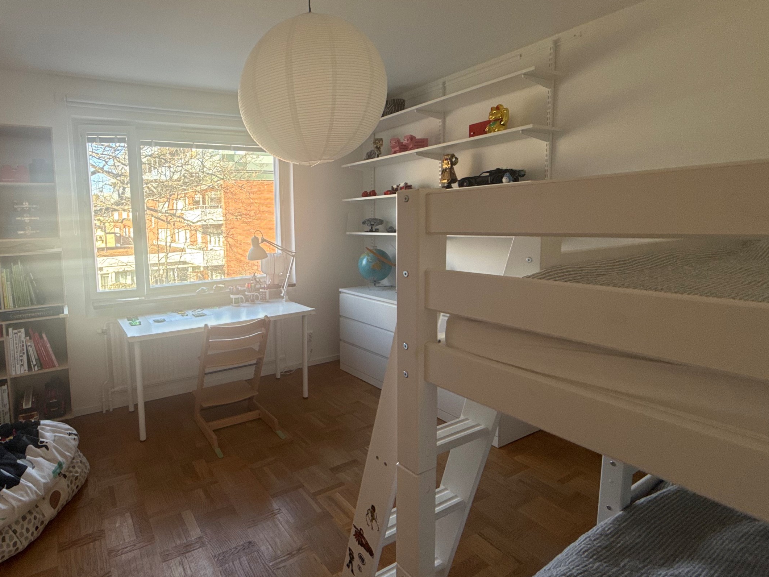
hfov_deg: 82.4
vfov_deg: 68.5
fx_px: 422
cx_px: 271
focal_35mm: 19
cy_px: 260
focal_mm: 2.22
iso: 80
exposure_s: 1/99
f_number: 2.2
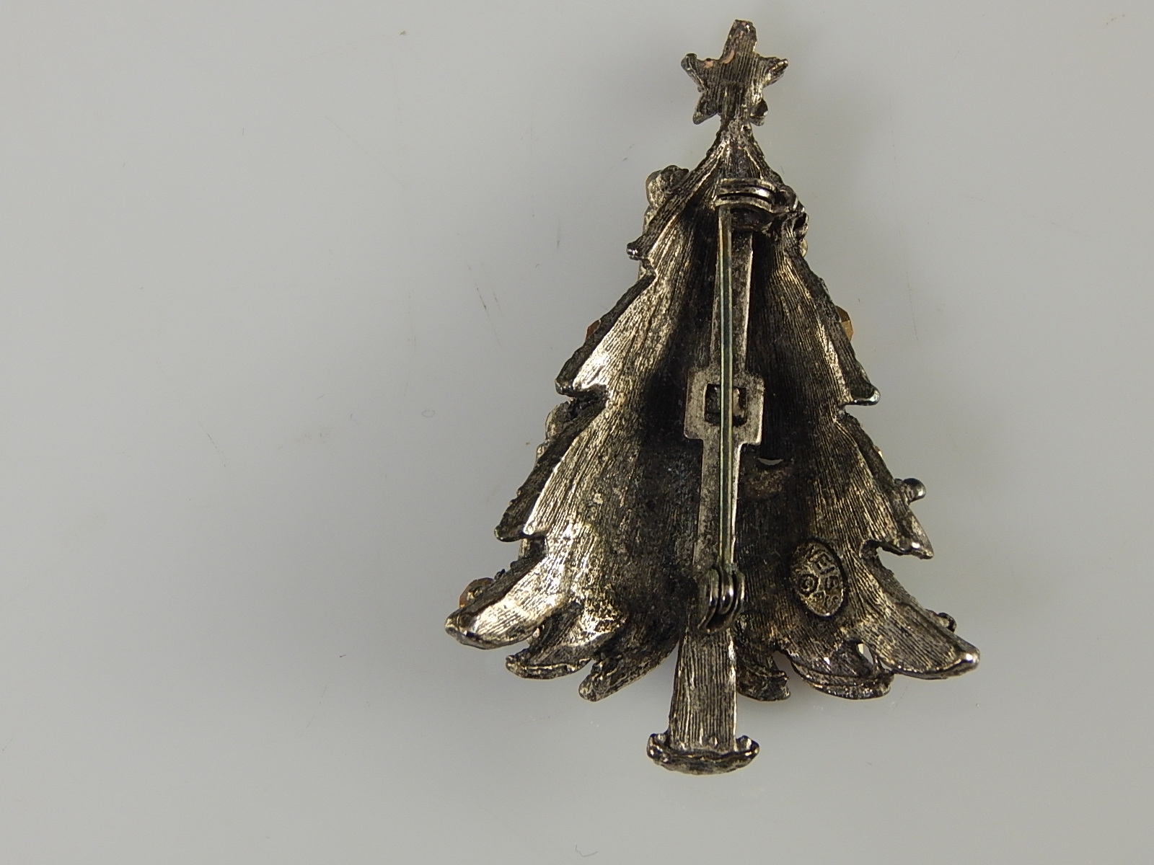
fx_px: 6067
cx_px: 577
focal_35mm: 182
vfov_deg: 8.2
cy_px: 432
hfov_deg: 10.9
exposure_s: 1/30
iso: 160
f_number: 5.3
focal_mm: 32.8
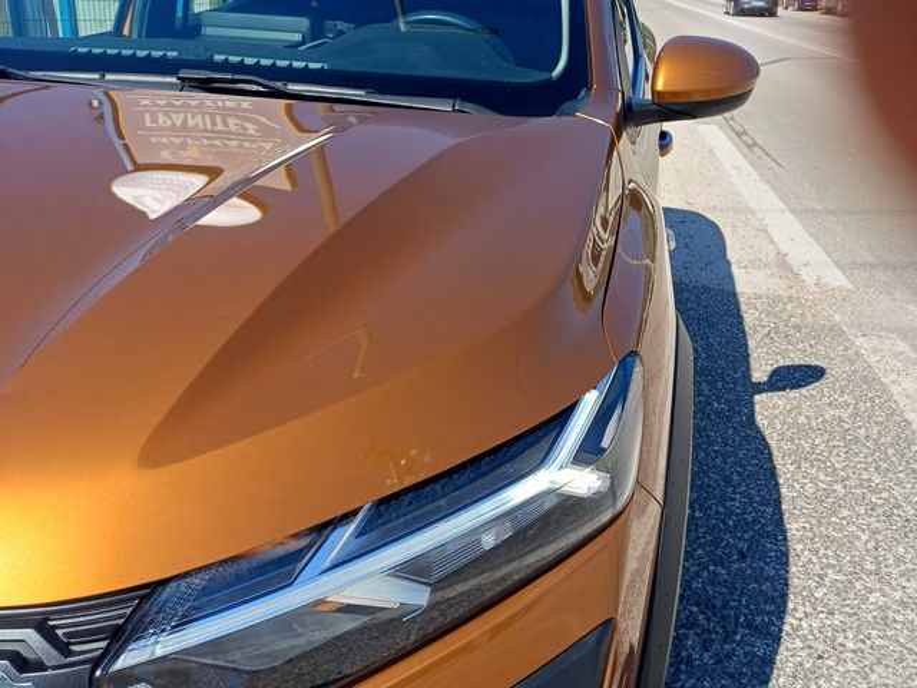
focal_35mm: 25
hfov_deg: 69.4
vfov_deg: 54.9
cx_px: 458
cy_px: 344
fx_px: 662
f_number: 1.8
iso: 50
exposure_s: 1/837
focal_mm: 4.65
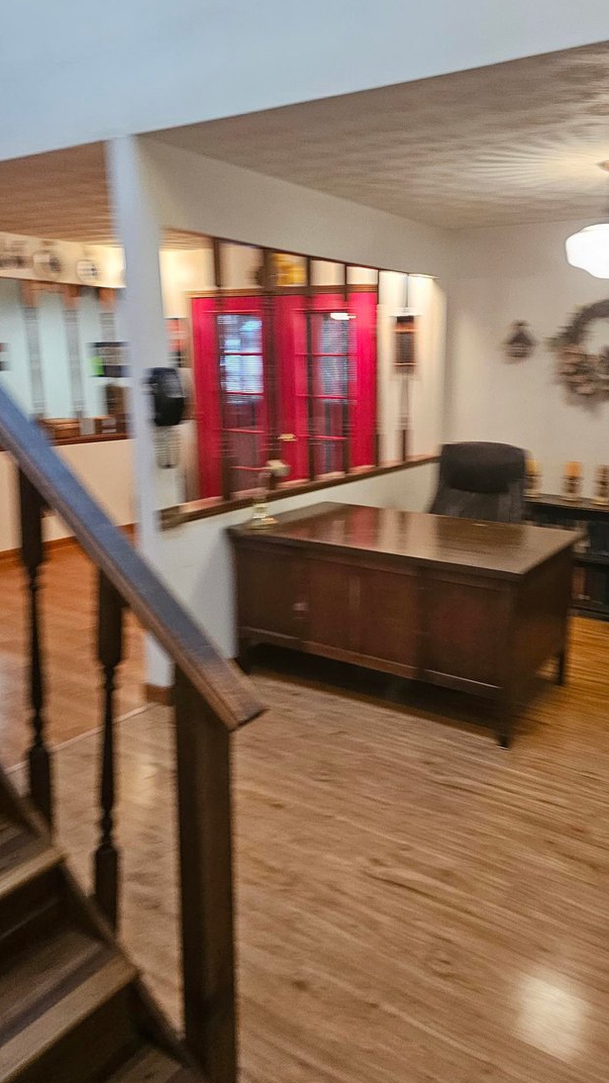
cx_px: 371
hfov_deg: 44.1
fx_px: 747
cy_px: 533
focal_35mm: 26
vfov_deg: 71.9
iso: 640
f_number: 1.7
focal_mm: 6.3
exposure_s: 1/30
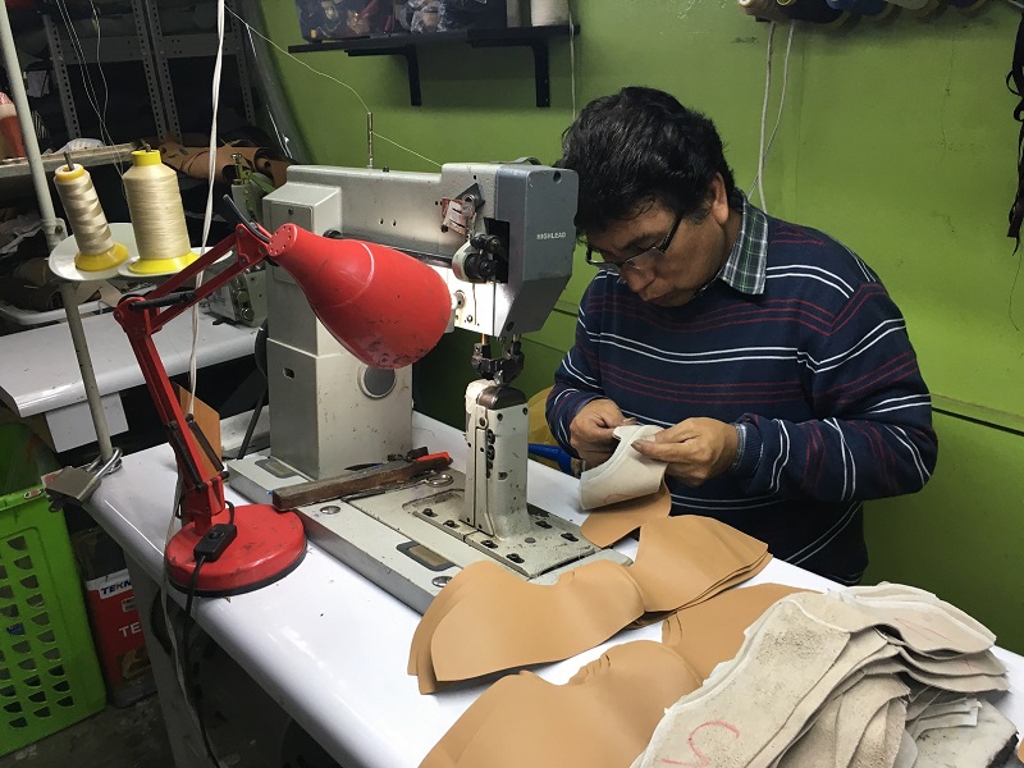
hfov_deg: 61.7
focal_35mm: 29
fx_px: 858
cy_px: 384
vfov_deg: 48.2
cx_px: 512
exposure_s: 1/30
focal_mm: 4.15
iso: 32
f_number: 2.2
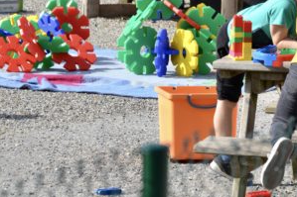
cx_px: 234
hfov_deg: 5.6
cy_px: 53
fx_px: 3044
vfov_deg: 3.7
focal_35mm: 369
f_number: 5.6
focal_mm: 105
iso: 220
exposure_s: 1/500
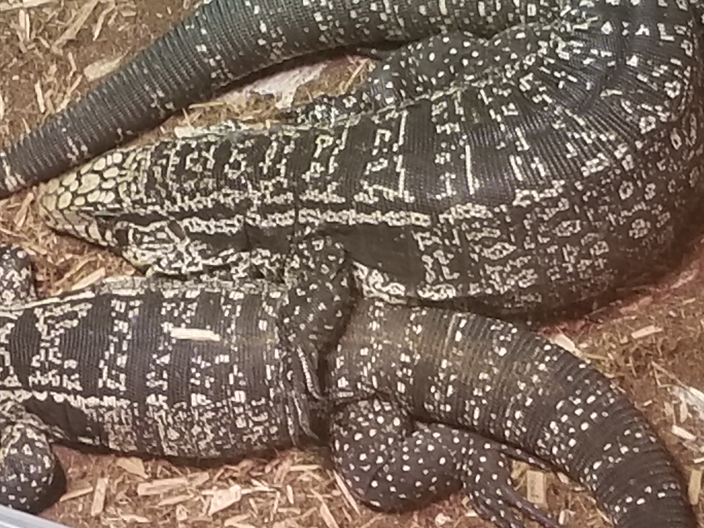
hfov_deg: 49.5
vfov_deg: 38.5
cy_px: 214
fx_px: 753
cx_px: 252
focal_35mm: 37
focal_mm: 4.25
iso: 160
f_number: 1.7
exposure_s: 1/60
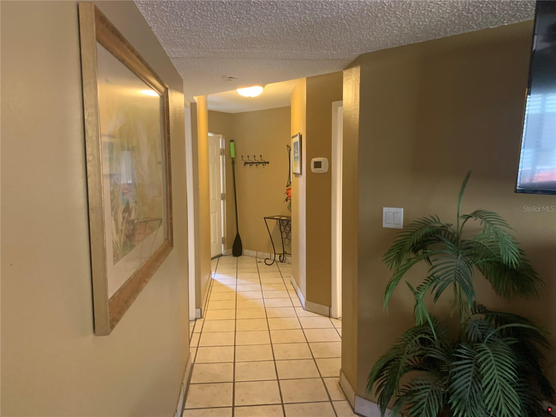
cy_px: 208
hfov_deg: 67.3
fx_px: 418
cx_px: 278
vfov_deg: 53.1
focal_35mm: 26
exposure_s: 1/40
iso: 320
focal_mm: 4.25
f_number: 1.8
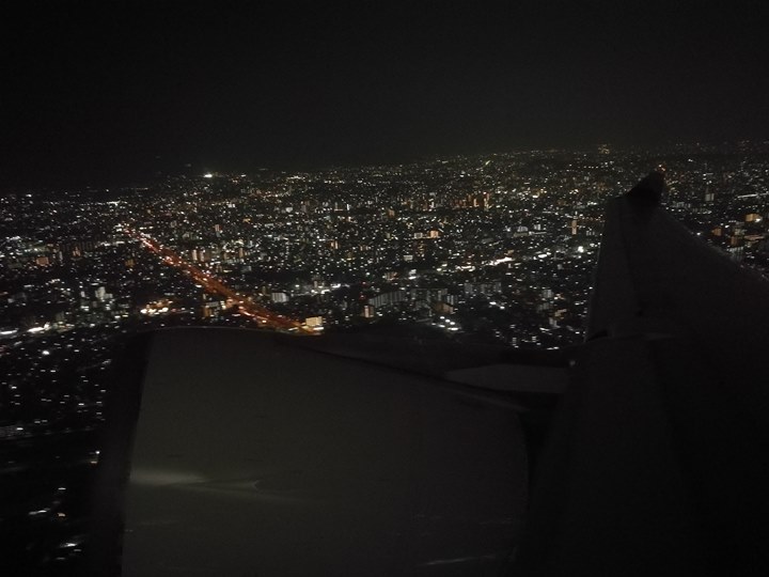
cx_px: 384
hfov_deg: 65.3
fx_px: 600
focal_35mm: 27
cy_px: 288
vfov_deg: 51.4
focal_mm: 4.5
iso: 3200
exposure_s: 1/17.1
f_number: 2.2
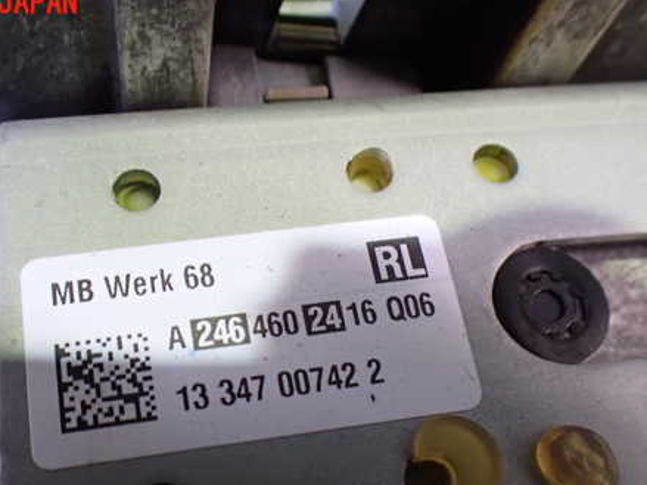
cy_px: 317
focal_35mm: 41
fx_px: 766
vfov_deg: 34.8
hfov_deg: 45.5
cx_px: 252
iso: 800
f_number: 2.3
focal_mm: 5.4
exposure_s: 1/50
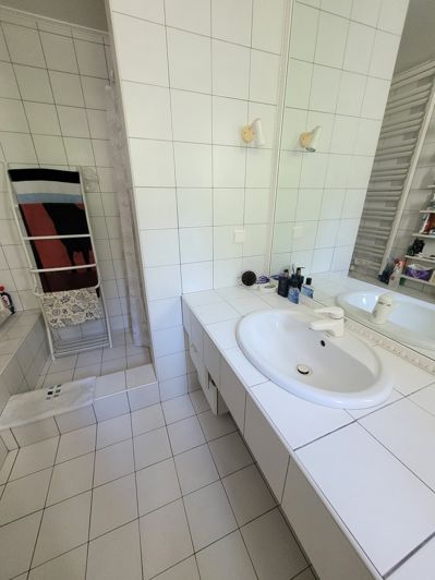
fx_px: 218
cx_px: 218
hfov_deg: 89.9
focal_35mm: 13
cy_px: 290
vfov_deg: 106.2
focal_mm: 1.74
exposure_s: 1/33
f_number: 2.2
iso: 400
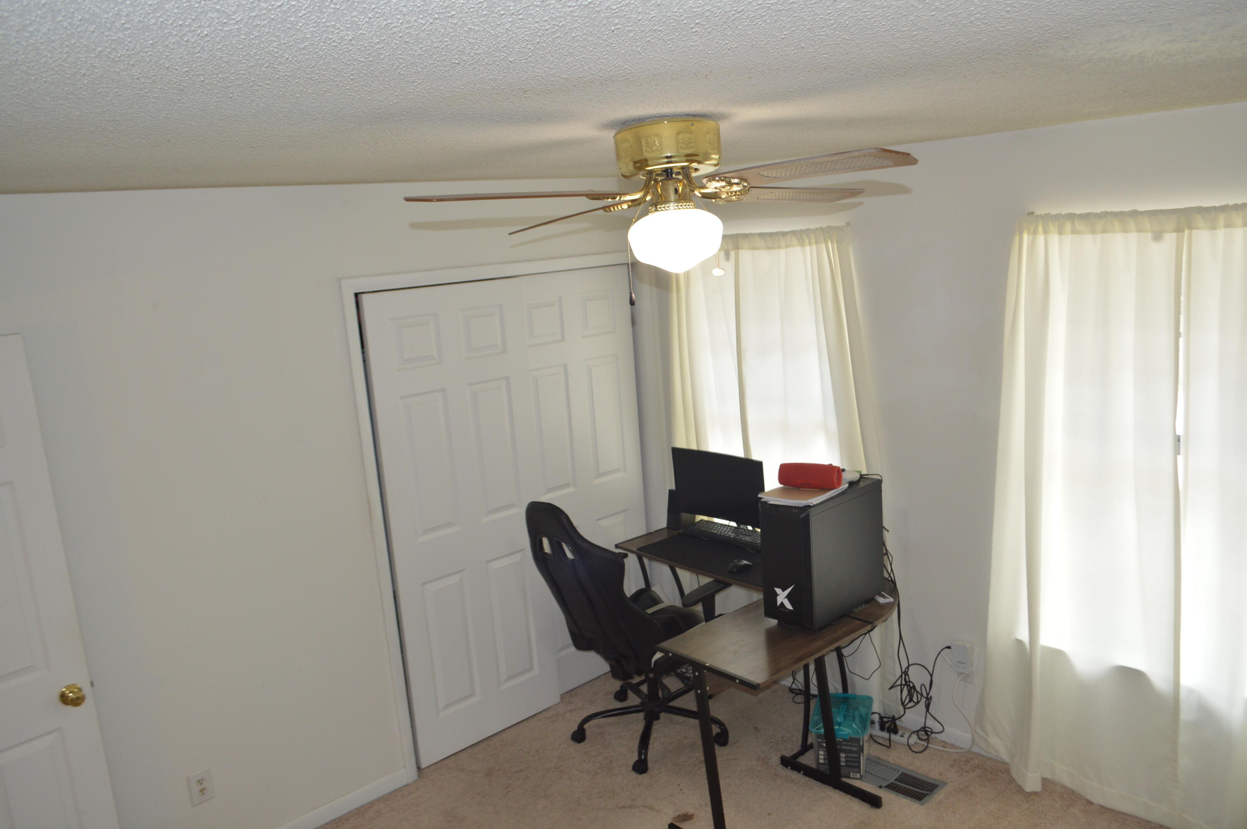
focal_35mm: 27
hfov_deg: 67.4
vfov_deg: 47.8
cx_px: 624
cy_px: 414
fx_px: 934
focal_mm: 18
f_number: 4
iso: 400
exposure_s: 1/100
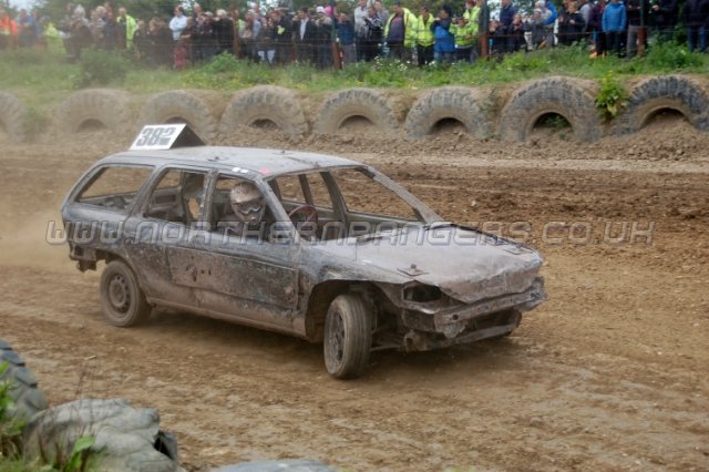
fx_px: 1358
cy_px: 236
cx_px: 354
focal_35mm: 69
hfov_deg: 29.3
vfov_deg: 19.7
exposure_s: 1/800
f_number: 5
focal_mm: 46
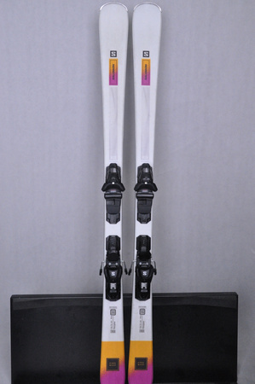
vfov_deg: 53.2
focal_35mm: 36
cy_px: 192
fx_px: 383
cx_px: 128
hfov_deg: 36.8
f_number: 9.5
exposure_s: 1/125
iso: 3200
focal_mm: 24
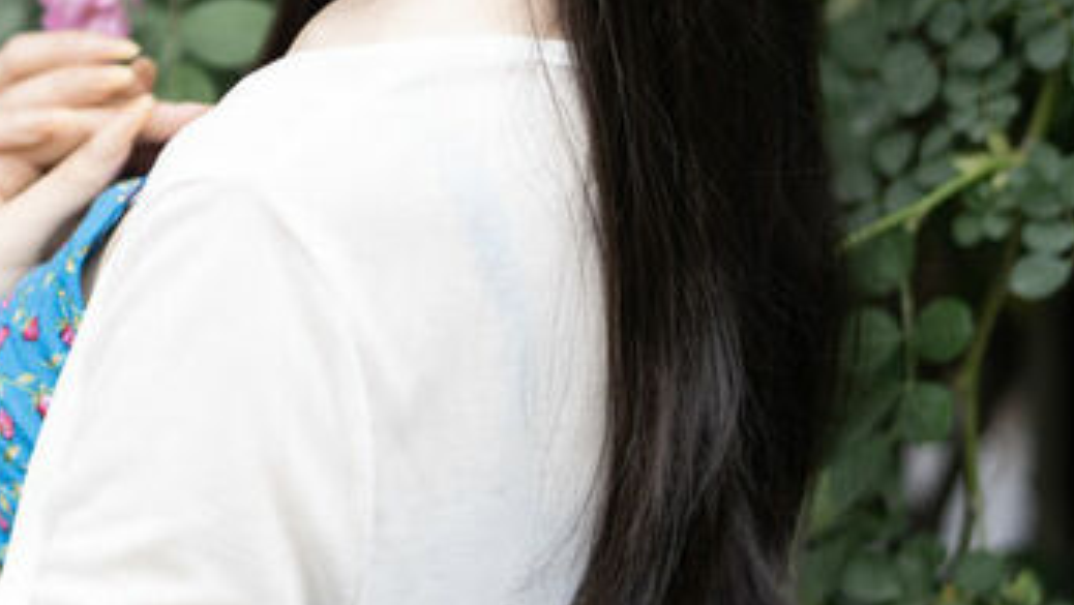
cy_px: -161
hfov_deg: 12.9
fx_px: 4530
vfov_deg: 7.6
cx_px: -478
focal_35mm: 159
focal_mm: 50
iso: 100
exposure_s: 1/640
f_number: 1.4
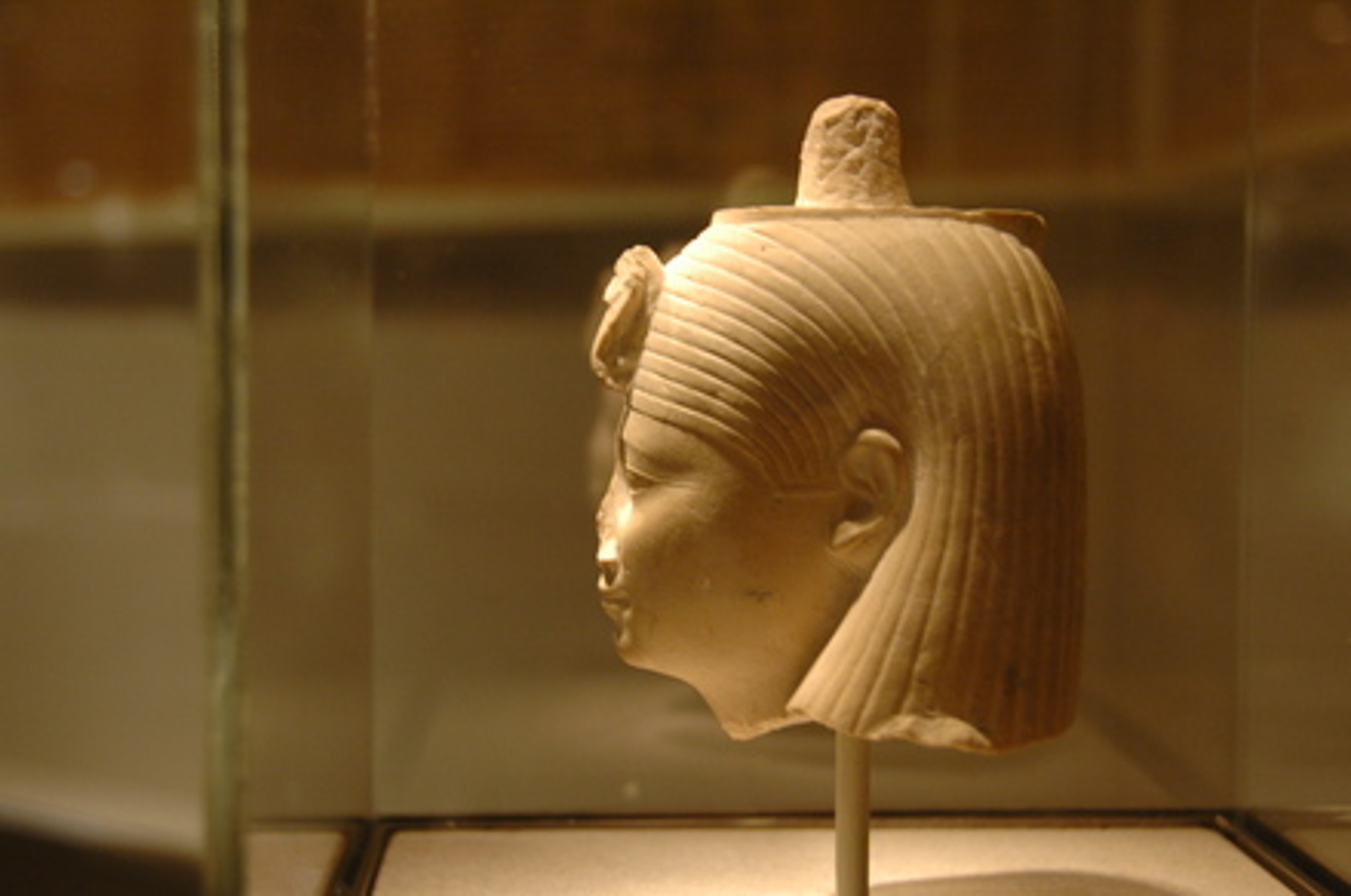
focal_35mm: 63
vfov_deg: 21.5
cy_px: 448
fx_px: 2361
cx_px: 676
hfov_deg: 31.9
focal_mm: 42
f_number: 4.5
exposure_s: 1/8
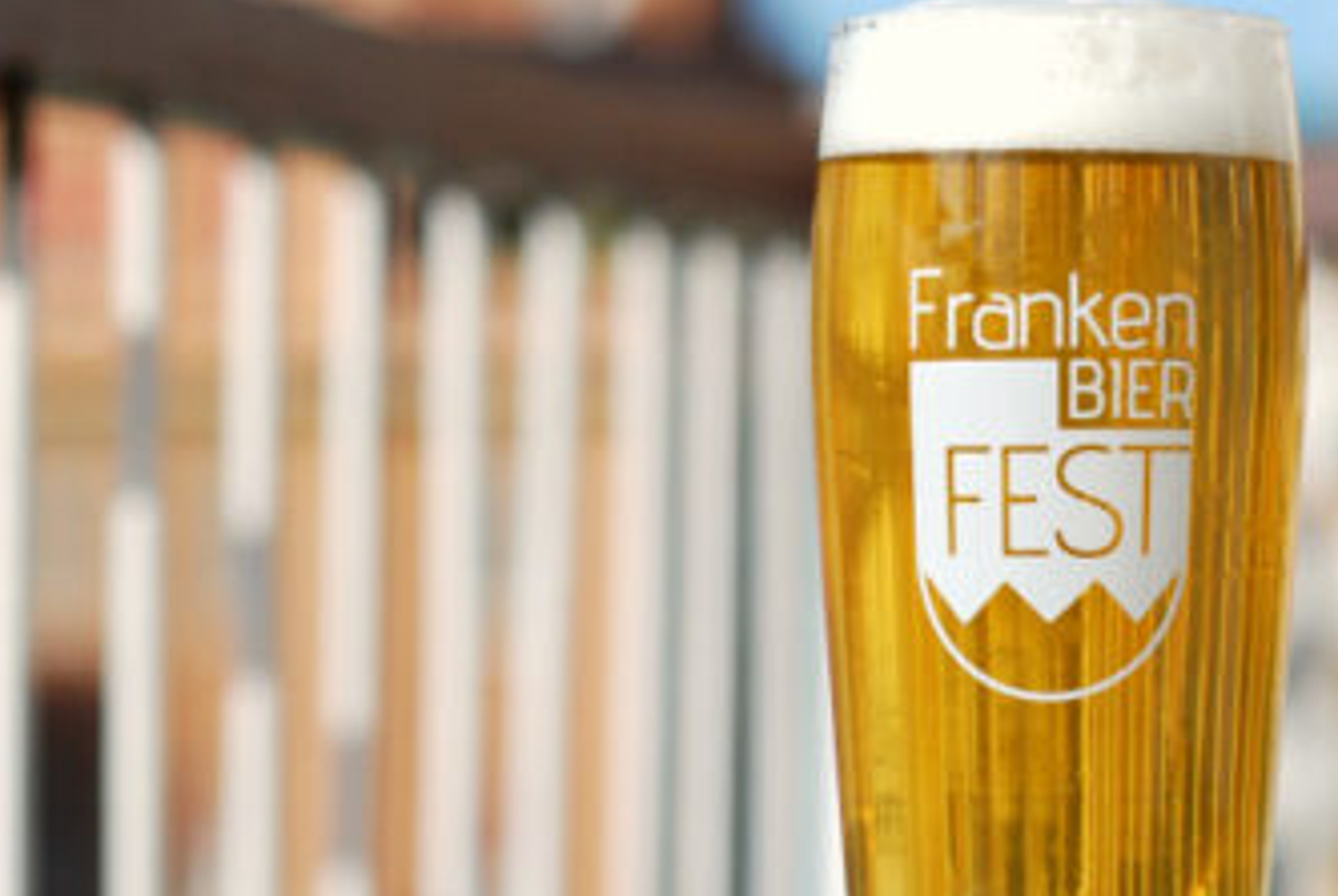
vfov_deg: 11.3
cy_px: 659
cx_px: 1023
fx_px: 4503
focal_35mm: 121
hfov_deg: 16.8
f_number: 2.8
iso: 200
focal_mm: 50
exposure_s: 1/4000
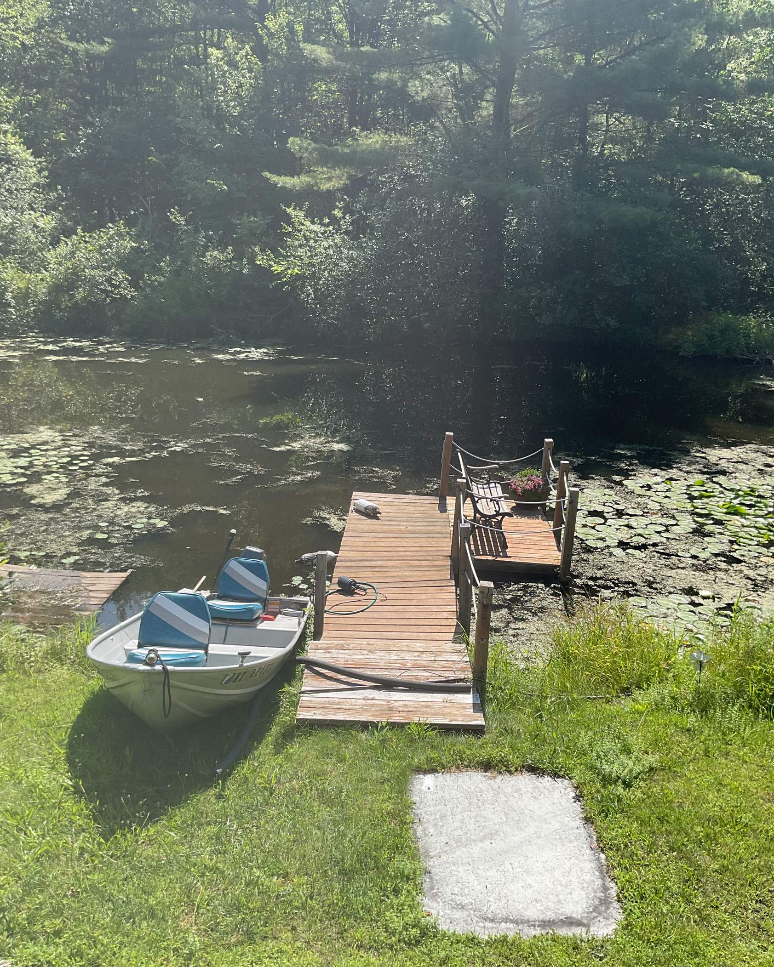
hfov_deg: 47.1
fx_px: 888
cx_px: 380
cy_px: 507
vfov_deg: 57.2
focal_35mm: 31
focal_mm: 3
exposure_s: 1/1168
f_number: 1.8
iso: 16
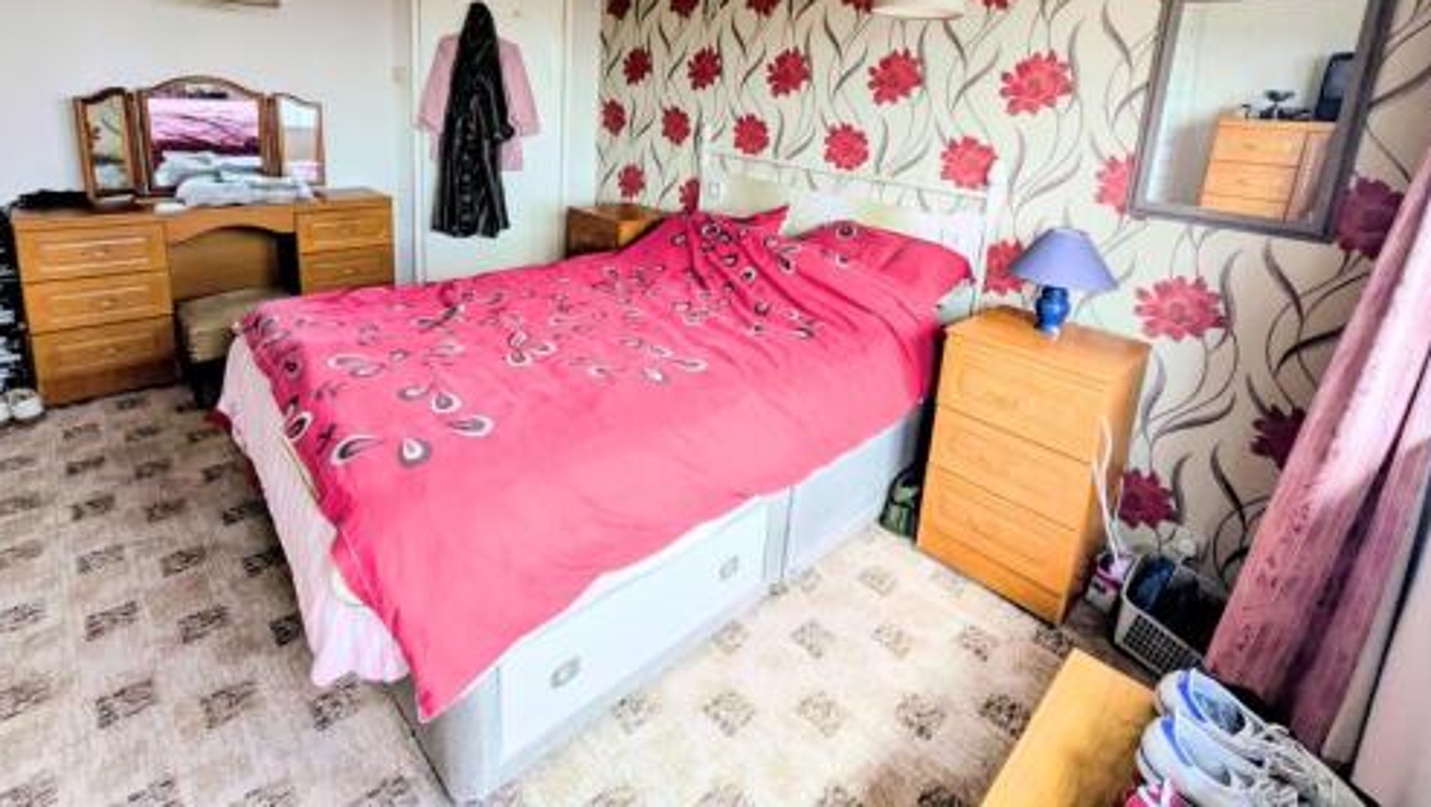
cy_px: 237
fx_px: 683
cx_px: 717
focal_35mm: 18
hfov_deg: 92.6
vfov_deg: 58.9
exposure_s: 1/175
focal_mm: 1.83
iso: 48
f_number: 2.2
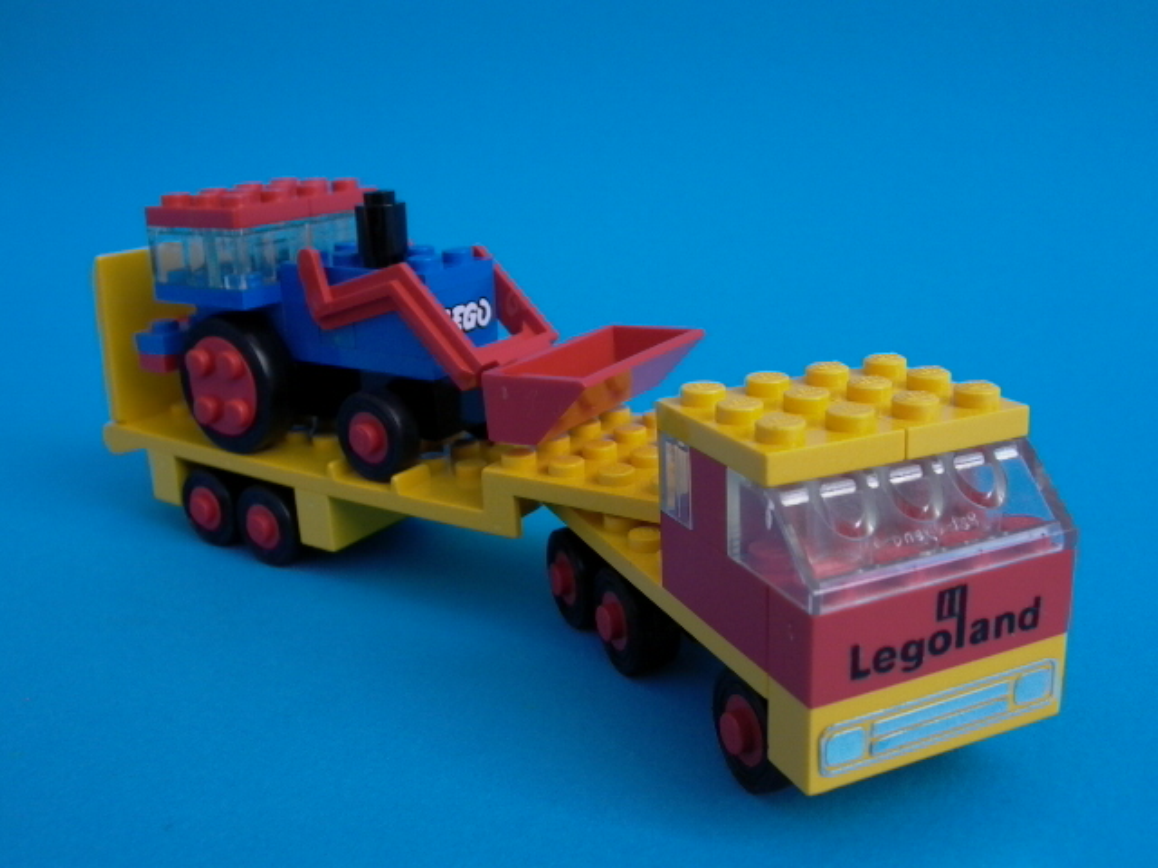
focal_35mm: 33
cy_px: 434
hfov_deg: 55.4
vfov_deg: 42.9
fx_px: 1104
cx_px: 579
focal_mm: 7.13
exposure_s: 1/392
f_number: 4.03
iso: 100
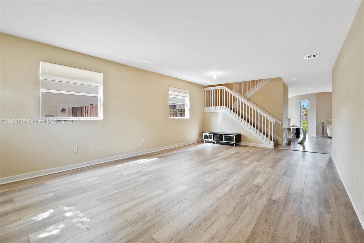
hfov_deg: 100.4
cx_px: 182
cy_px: 122
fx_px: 152
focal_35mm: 15
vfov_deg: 77.3
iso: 200
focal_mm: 10
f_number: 8
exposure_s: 1/8
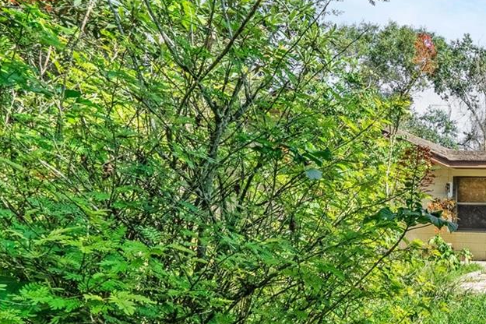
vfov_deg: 31.1
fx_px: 571
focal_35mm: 42
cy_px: 242
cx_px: 597
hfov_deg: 35.3
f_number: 9
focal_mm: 11
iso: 250
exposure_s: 1/4000
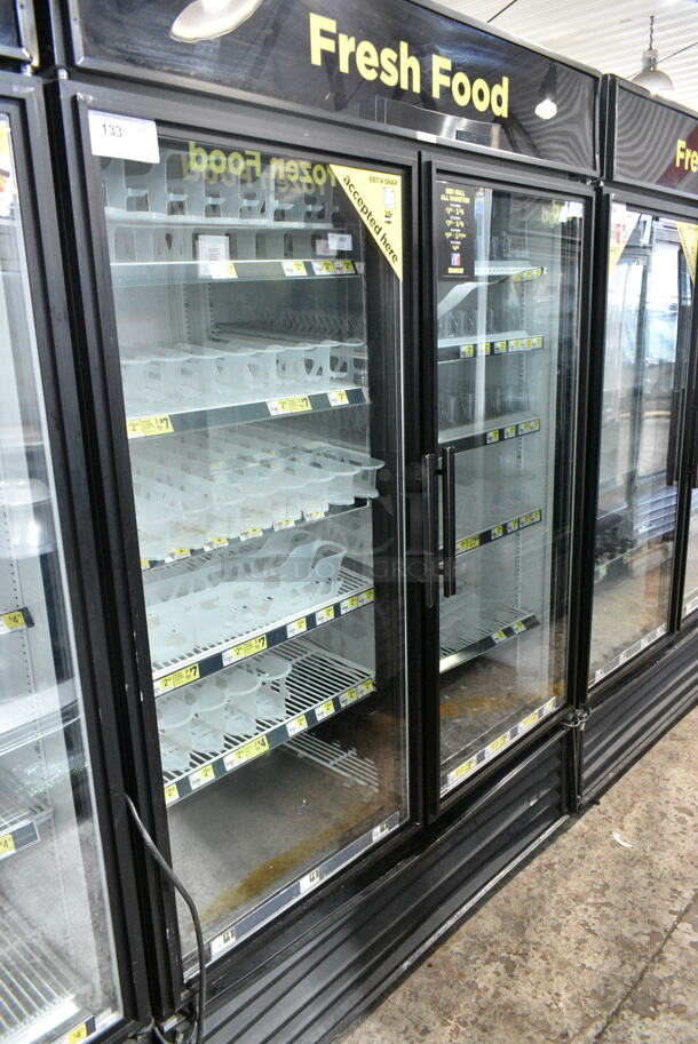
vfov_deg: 67.3
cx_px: 349
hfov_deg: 48.0
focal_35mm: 27
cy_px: 522
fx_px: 784
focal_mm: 18
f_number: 5
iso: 6400
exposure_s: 1/100
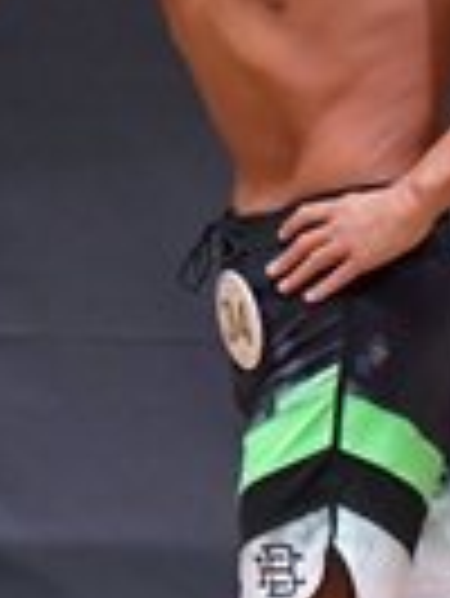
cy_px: 360
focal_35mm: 1341
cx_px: 569
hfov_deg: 1.1
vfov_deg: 1.5
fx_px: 23206
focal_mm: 160
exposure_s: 1/400
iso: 6400
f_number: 5.6
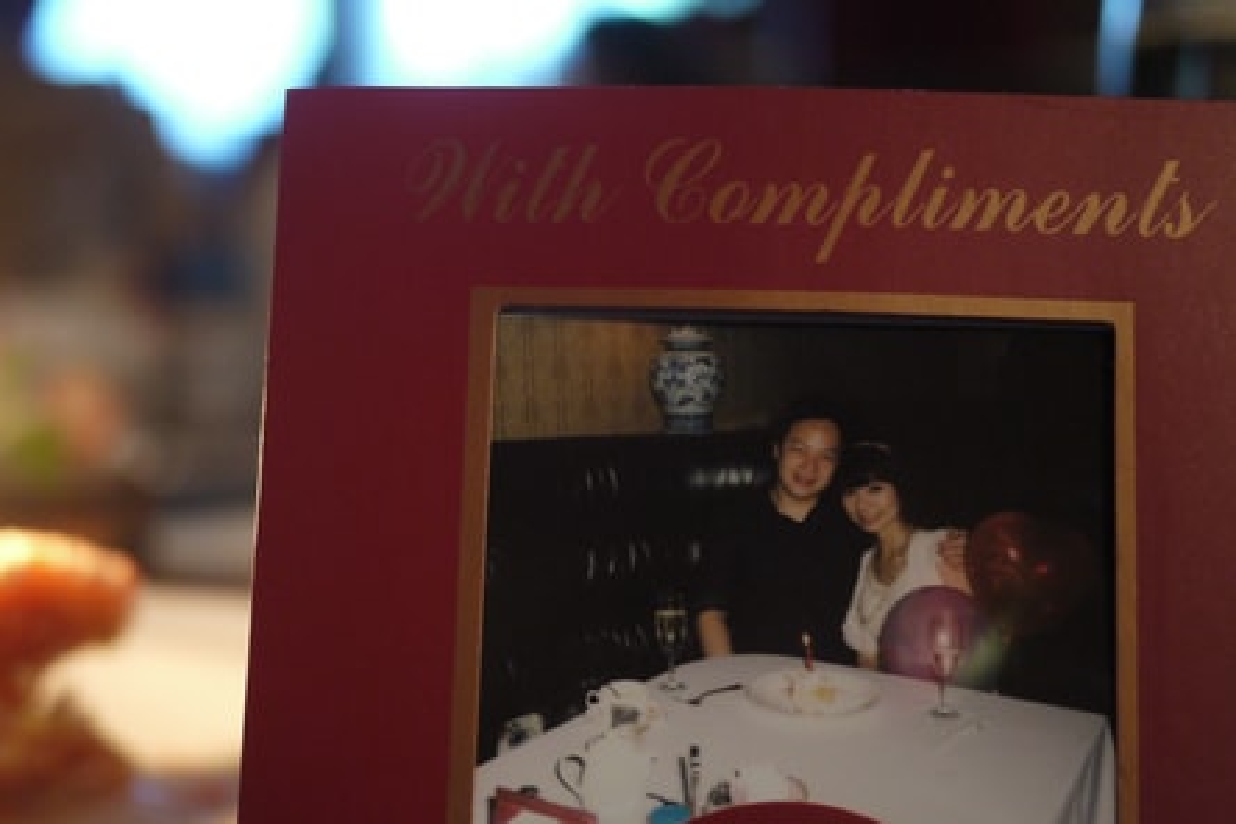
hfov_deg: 33.2
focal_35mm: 60
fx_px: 2060
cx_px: 468
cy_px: 534
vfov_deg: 22.5
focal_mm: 20
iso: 400
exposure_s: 1/40
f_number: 1.7
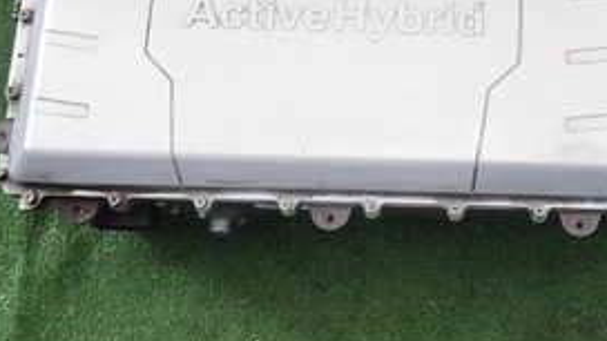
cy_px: 120
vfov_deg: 20.0
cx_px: 536
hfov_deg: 33.2
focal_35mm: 60
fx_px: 966
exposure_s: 1/60
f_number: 2
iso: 125
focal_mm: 4.5
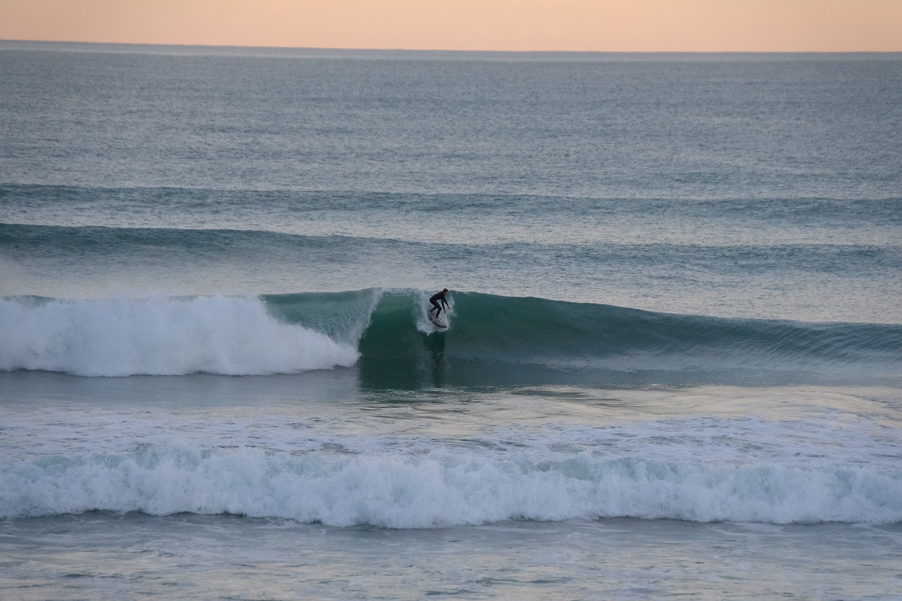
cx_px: 451
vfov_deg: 5.2
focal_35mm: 266
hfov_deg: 7.7
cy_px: 300
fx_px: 6665
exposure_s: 1/2000
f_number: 6.3
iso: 1600
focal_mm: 177
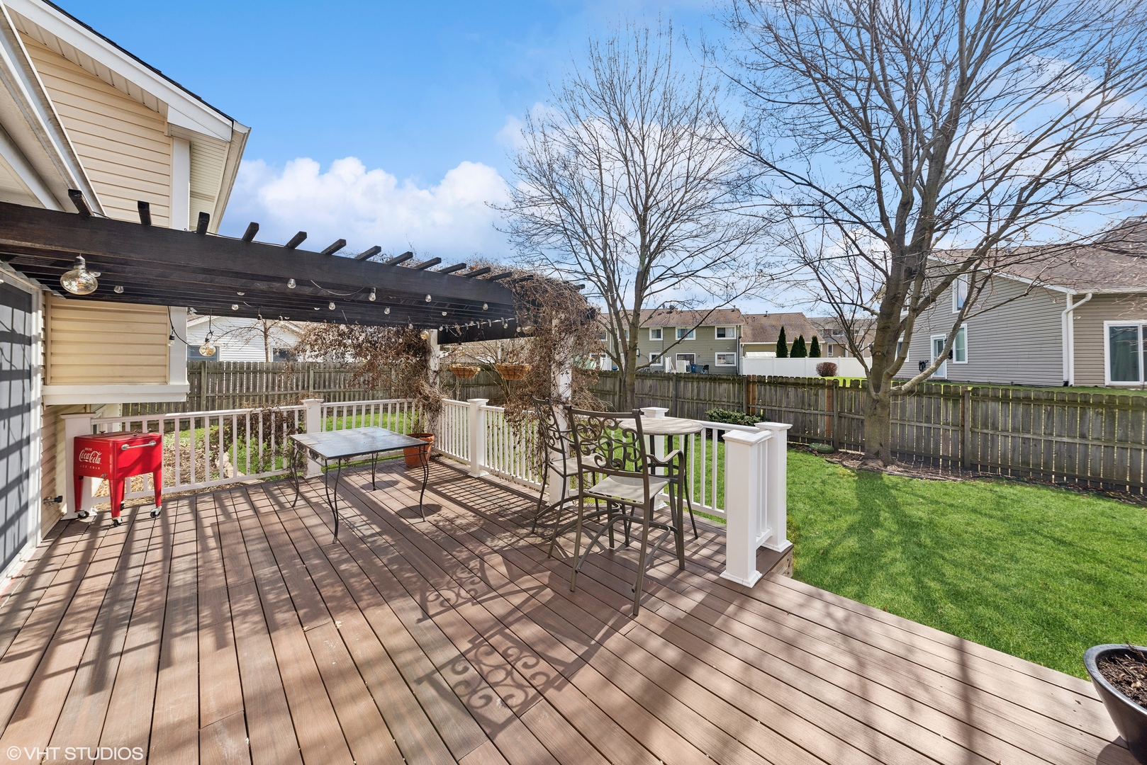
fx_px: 382
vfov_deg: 90.1
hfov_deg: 112.6
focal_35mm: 12
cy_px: 382
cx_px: 574
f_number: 9
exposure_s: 1/400
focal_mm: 12
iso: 200
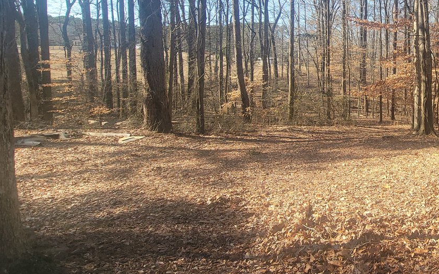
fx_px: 299
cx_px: 396
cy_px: 82
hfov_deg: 61.1
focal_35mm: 25
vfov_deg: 48.1
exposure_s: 1/409
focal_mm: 2.2
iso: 50
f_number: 2.2
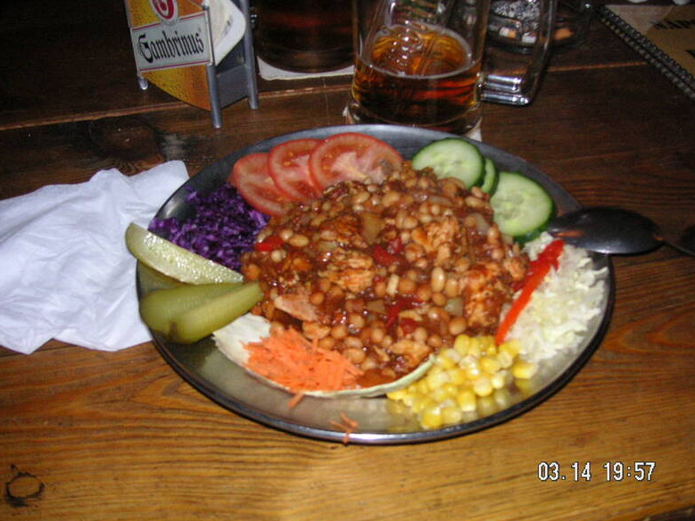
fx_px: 763
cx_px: 348
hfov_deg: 49.0
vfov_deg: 37.7
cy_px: 256
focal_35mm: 38
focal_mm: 6.1
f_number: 2.8
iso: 160
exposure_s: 1/45
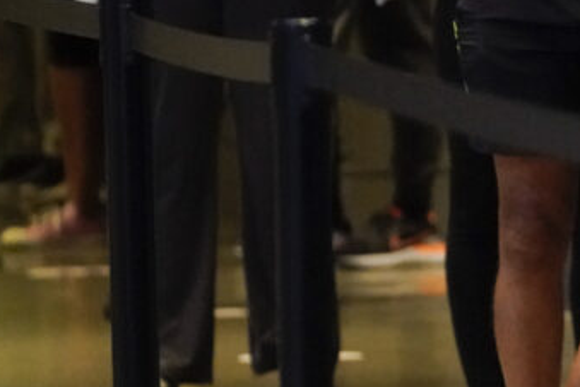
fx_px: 12034
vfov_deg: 1.8
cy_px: 265
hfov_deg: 2.8
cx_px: 811
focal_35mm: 747
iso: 12800
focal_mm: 247
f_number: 5.6
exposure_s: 1/200
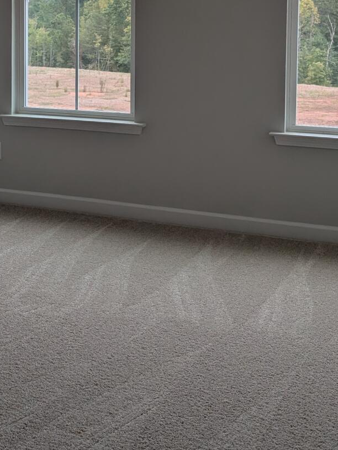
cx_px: 67
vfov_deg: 31.3
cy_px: 56
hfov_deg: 24.5
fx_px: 767
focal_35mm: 59
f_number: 1.68
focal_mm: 6.9
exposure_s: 1/164
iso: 47
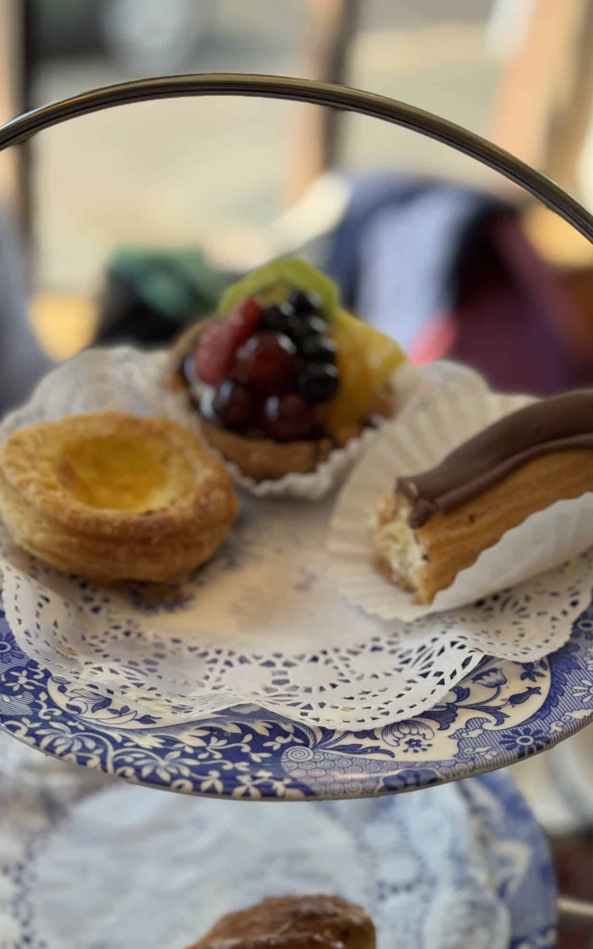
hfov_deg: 25.3
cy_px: 474
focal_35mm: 51
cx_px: 301
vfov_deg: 39.6
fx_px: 1319
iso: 64
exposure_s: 1/227
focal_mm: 6.8
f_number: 1.8
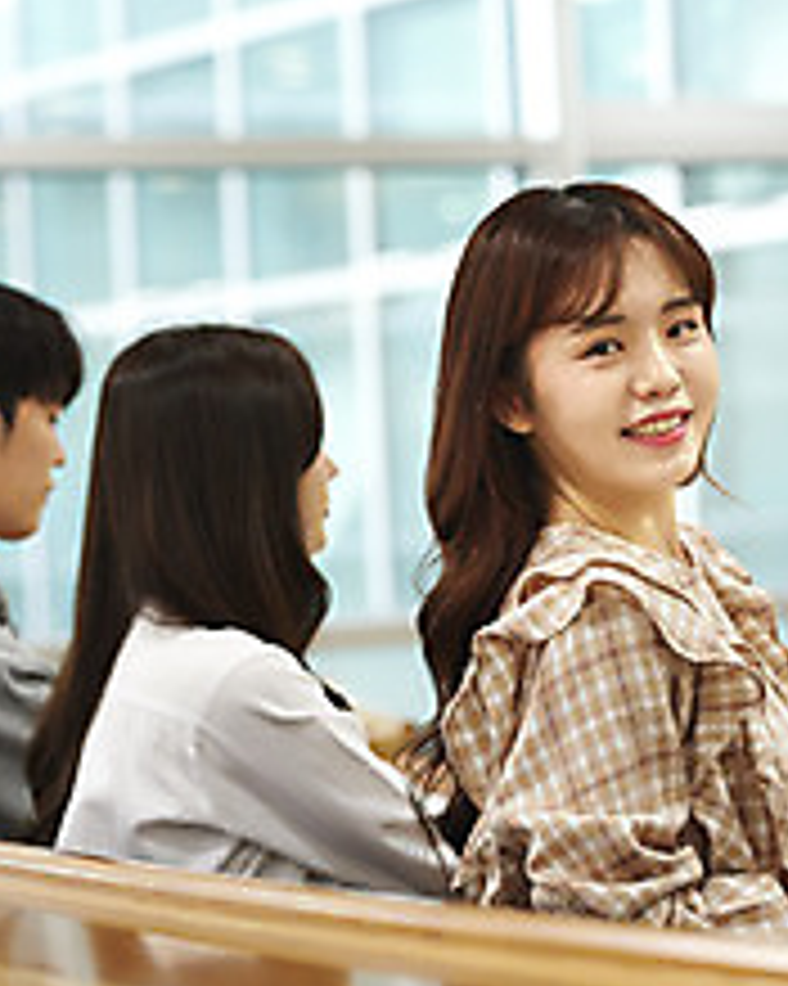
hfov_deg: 10.6
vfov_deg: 13.2
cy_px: 279
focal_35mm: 146
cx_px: 538
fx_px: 4259
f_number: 2.8
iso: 1000
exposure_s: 1/160
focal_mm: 85
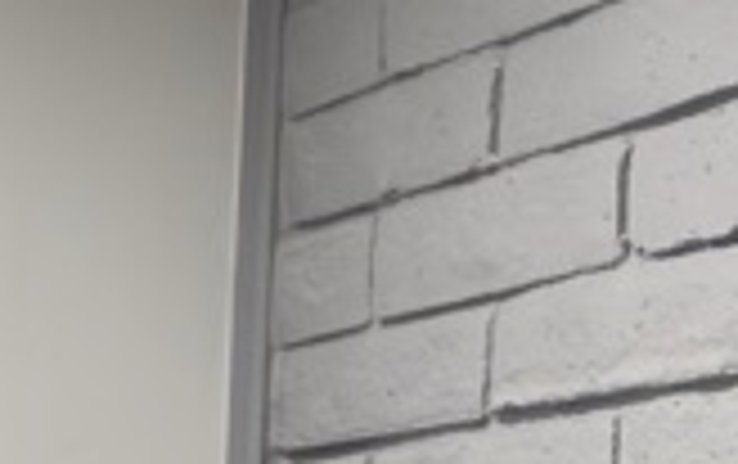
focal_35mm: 186
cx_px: -1017
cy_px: 1054
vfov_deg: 6.8
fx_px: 3746
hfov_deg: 9.9
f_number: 1.78
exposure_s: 1/60
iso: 250
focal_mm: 6.86
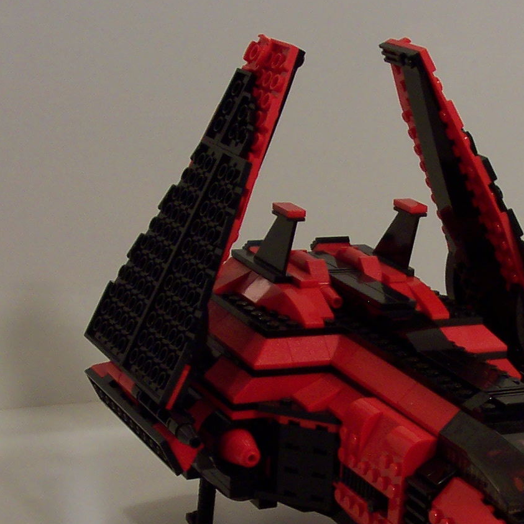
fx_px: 1678
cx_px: 442
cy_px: 452
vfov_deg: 17.5
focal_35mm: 98
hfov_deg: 17.6
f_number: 3
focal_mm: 7
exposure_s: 1/45
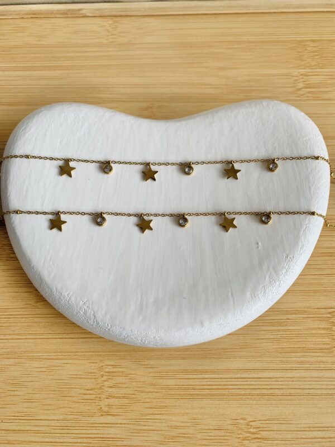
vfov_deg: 67.3
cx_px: 168
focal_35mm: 26
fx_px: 335
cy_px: 224
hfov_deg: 53.1
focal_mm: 4.25
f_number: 1.8
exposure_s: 1/167
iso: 25
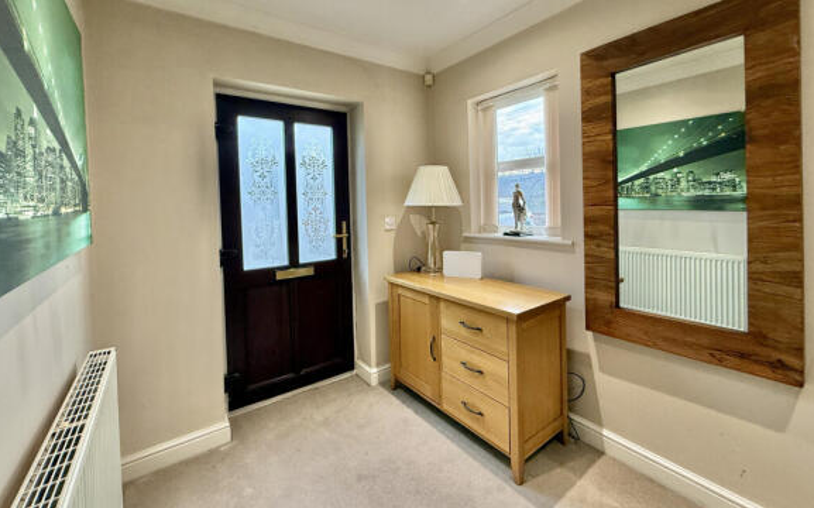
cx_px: 407
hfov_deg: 101.5
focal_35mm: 15
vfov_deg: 74.5
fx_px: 333
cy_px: 229
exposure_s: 1/100
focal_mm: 2.22
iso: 200
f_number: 2.2
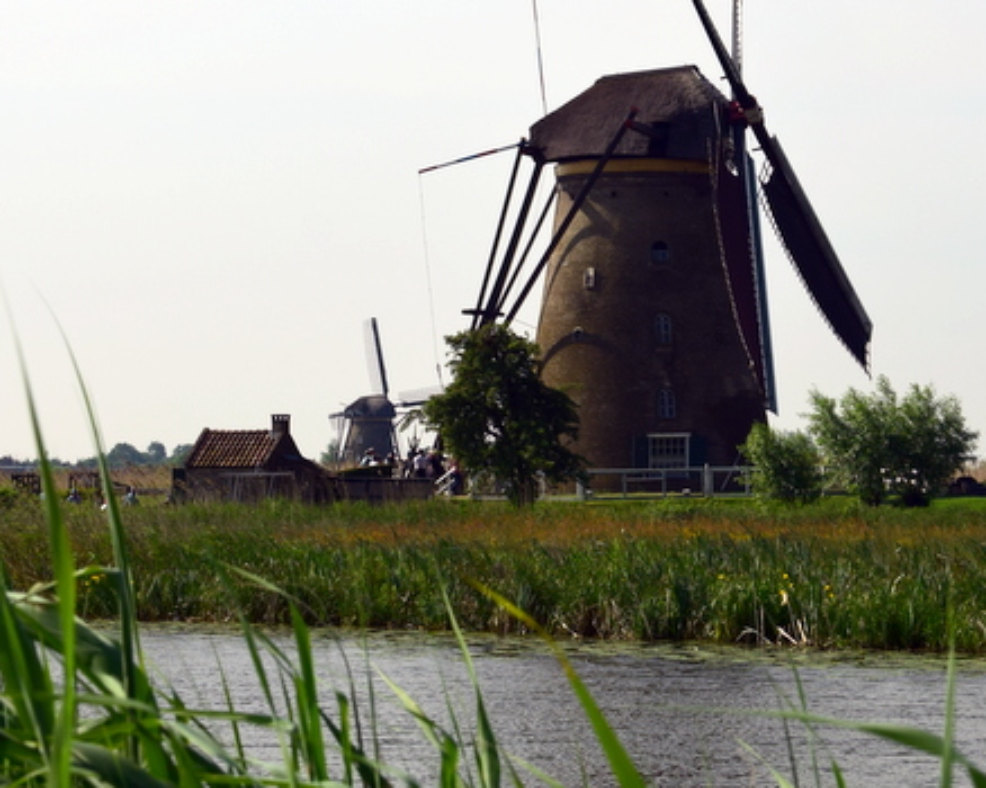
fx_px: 3379
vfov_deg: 13.3
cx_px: 495
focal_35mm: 116
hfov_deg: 16.6
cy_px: 349
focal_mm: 45
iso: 125
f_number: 10
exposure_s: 1/200
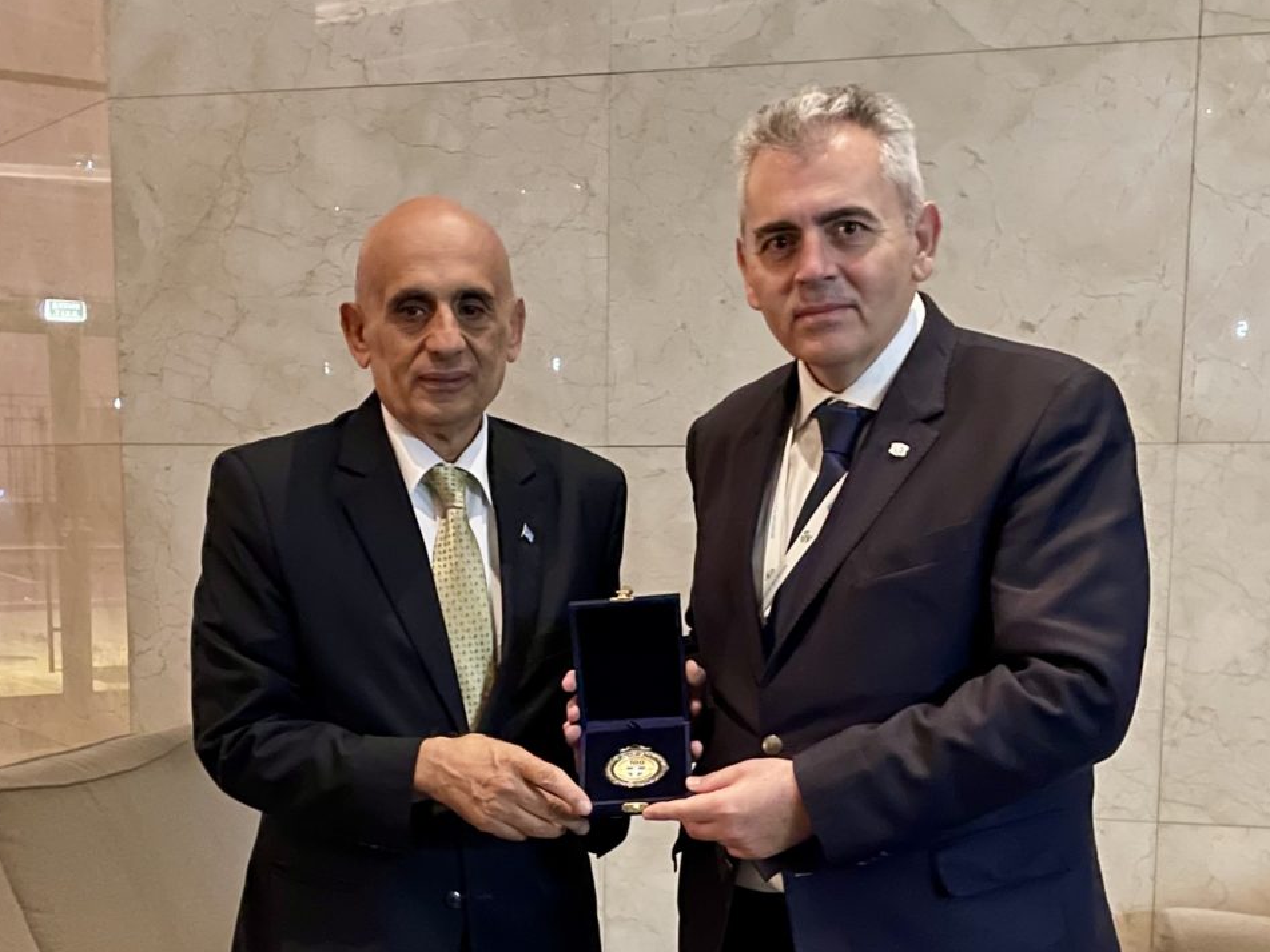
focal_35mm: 28
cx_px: 674
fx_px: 1027
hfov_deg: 63.4
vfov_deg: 49.7
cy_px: 483
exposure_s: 1/27
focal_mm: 4.2
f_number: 1.6
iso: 1000
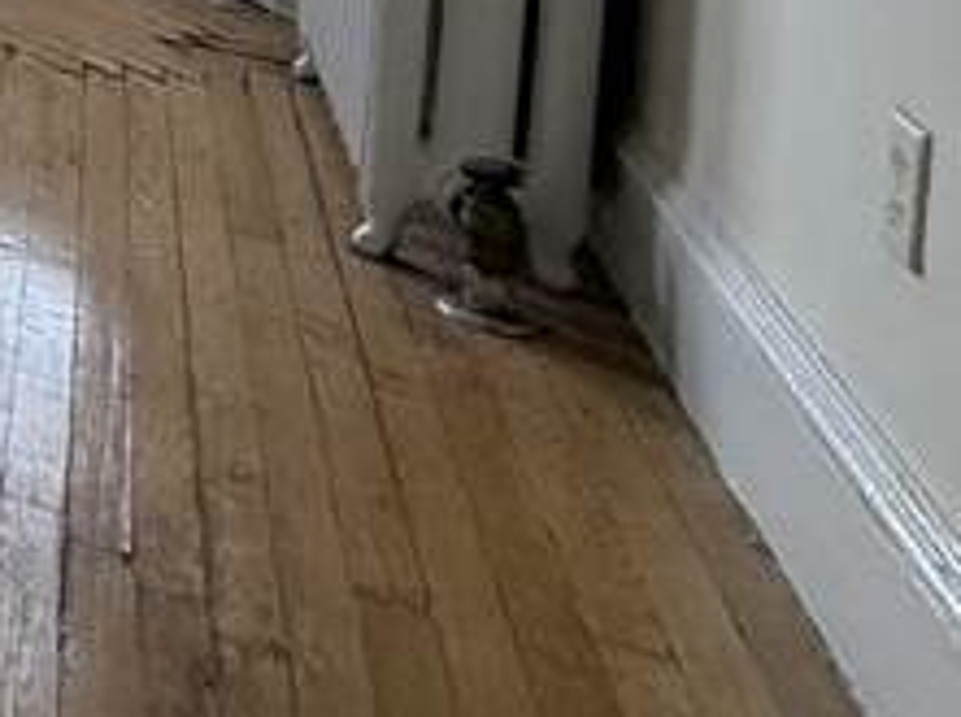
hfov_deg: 18.2
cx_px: -1018
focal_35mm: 65
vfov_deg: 19.4
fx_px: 1802
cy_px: -391
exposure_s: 1/121
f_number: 2.2
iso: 200
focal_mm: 2.22
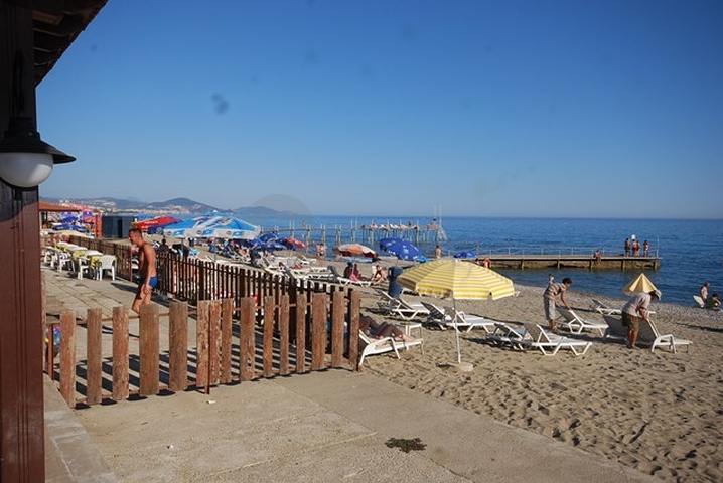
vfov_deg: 43.7
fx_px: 603
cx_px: 362
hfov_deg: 61.9
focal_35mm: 30
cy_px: 242
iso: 100
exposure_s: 1/200
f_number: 11
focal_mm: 20
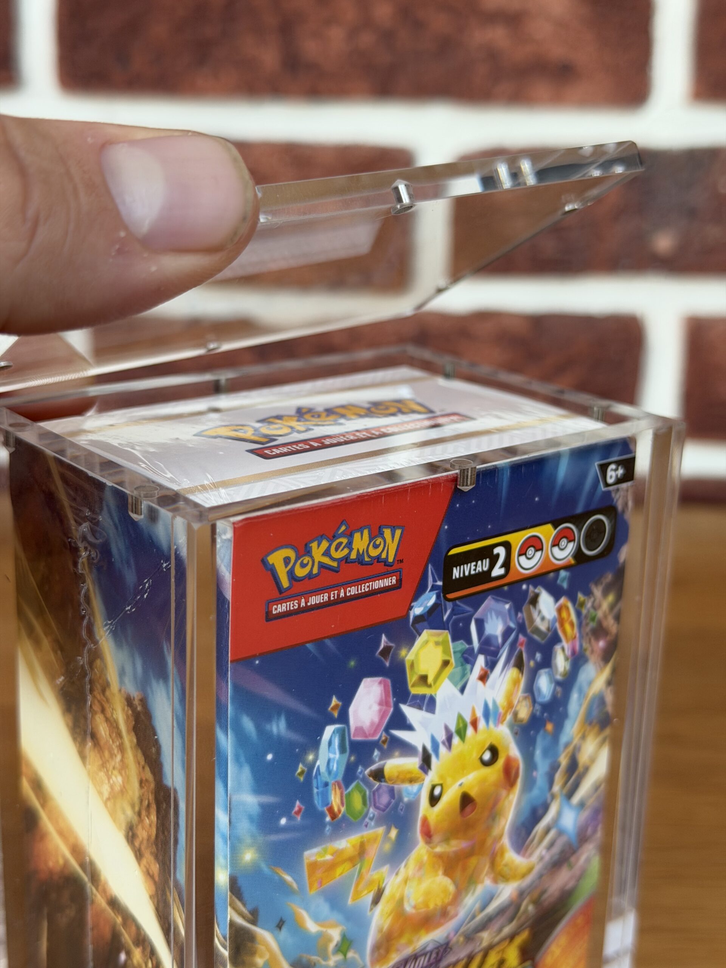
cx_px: 363
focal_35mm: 48
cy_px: 484
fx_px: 1342
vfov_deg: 39.7
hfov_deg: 30.3
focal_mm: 6.76
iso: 100
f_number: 1.78
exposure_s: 1/121
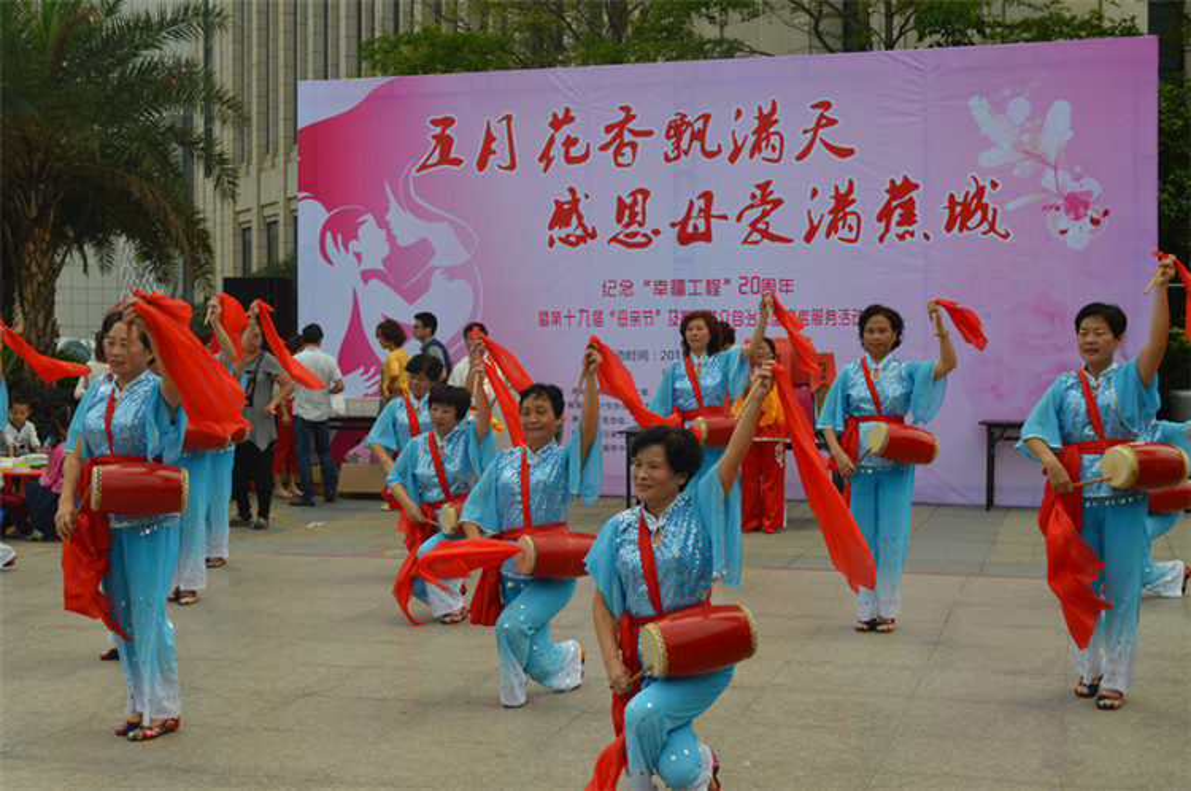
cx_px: 596
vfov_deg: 28.0
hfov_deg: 41.2
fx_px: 1586
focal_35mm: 48
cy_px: 396
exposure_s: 1/250
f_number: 7.1
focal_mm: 32
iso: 100
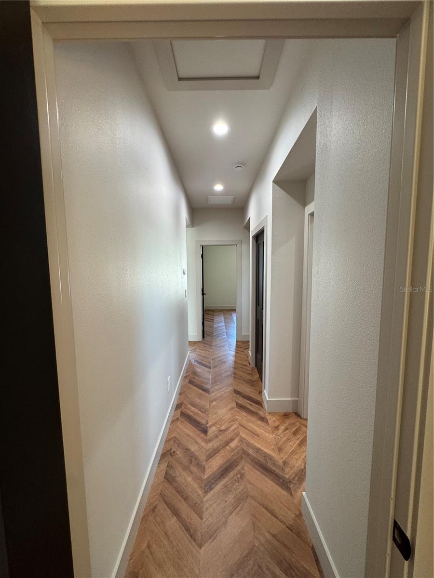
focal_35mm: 14
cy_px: 289
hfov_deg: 85.7
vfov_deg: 102.1
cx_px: 217
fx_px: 234
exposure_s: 1/60
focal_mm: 2.22
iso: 160
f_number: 2.2
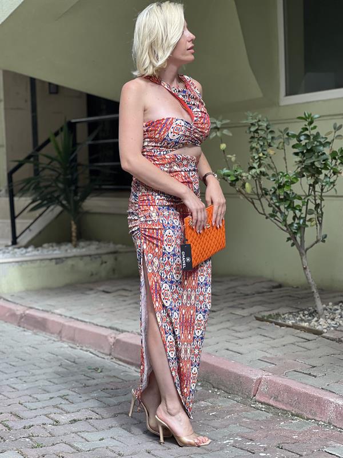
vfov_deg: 25.3
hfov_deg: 19.1
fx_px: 1017
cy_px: 229
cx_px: 172
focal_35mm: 77
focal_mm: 9
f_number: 2.8
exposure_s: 1/121
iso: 40
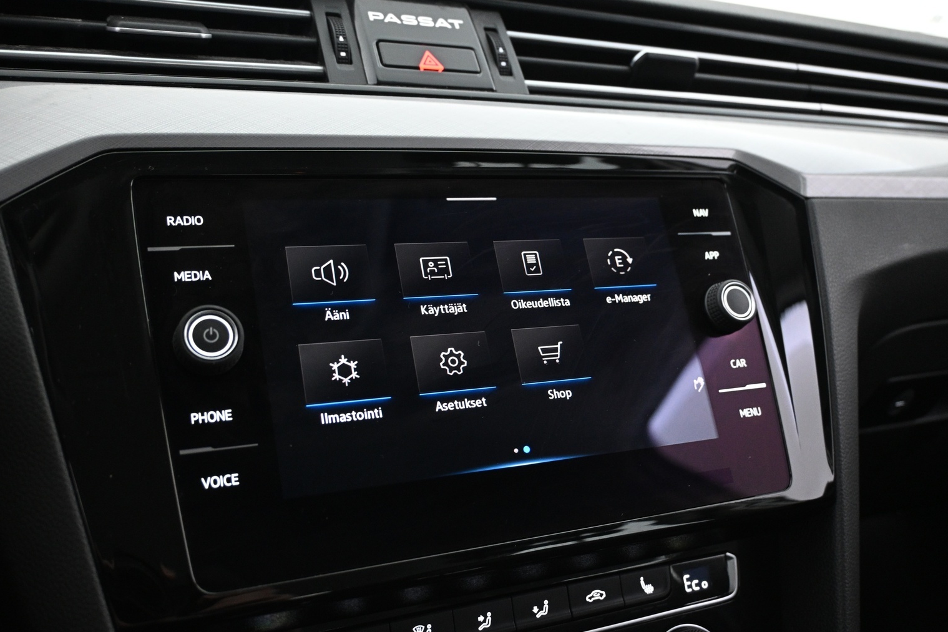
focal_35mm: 33
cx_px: 463
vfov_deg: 40.2
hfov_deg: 57.5
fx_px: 864
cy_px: 334
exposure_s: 1/25
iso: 1600
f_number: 3.8
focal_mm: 20.5
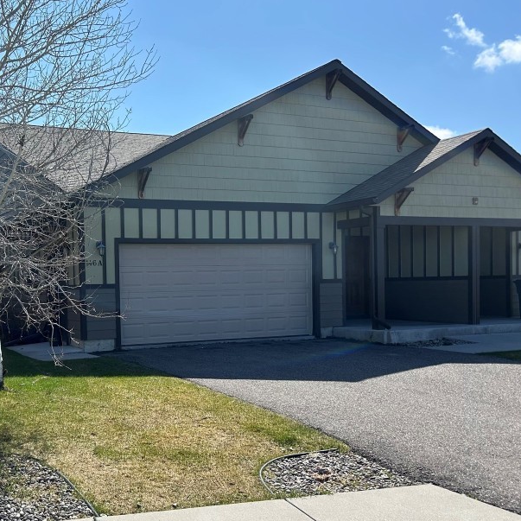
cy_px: 301
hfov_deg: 41.3
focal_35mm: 39
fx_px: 664
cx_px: 118
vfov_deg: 42.7
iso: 50
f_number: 1.5
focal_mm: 5.7
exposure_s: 1/3571
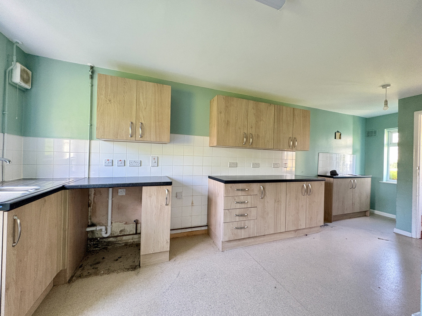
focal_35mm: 14
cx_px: 211
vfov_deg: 85.7
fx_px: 171
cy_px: 158
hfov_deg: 102.1
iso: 640
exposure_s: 1/60
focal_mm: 2.22
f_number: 2.2
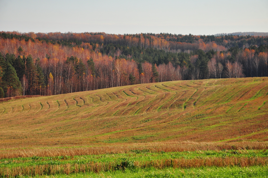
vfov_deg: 13.0
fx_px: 781
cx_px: 134
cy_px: 89
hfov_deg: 19.5
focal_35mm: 105
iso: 250
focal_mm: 70
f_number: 8
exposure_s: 1/1000
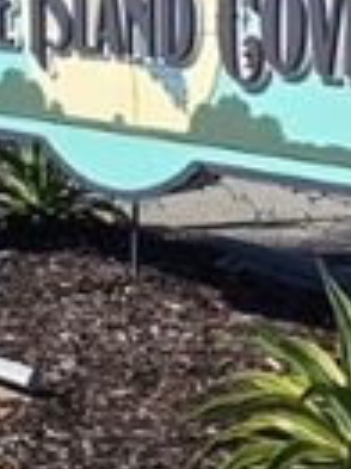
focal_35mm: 117
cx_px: 136
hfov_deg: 12.6
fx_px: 1584
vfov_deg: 16.7
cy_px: 66
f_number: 1.7
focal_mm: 6.3
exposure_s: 1/1163
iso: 12
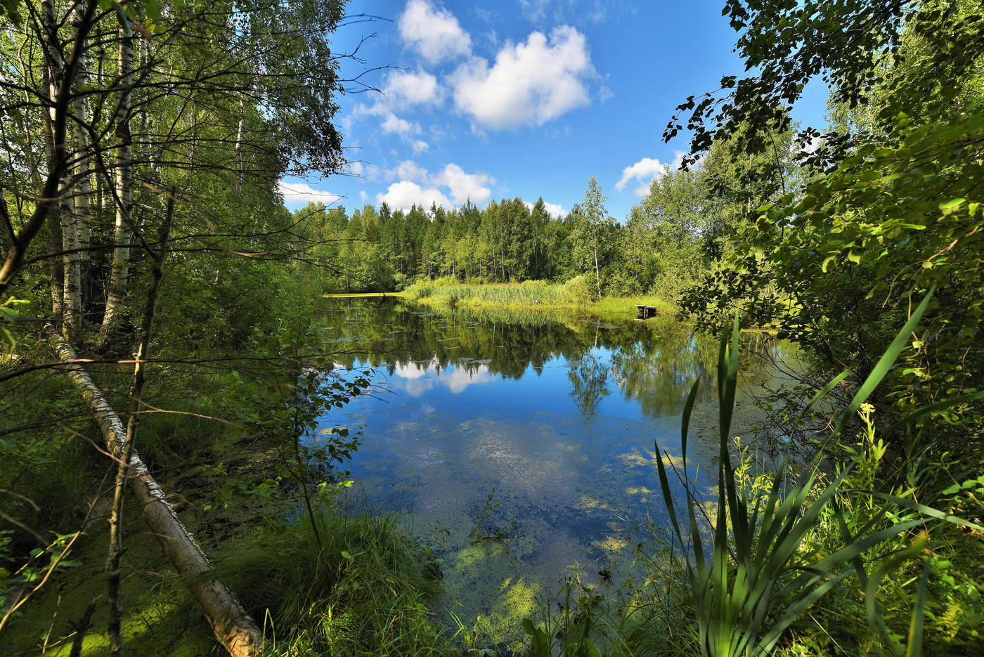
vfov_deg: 81.3
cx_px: 492
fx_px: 383
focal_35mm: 14
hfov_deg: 104.2
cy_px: 328
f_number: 5.6
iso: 125
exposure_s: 1/640
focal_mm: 14
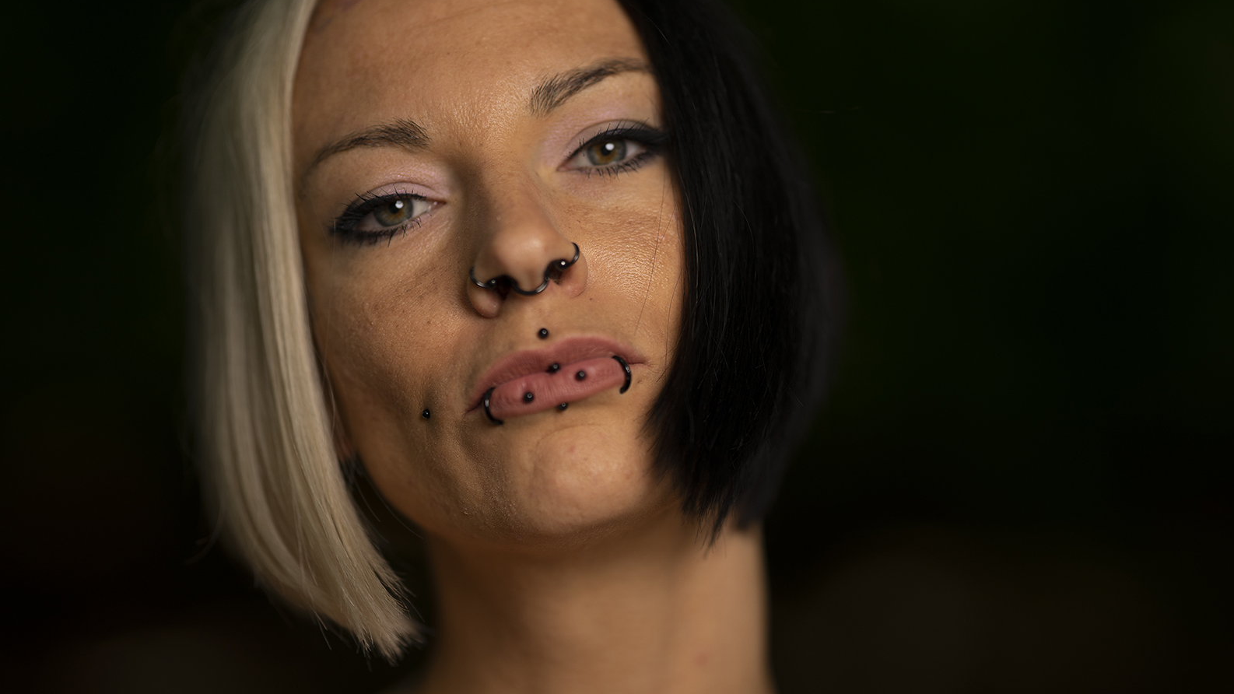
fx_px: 3632
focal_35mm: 111
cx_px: 622
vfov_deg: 10.9
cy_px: 350
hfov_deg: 19.3
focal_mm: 105
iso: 100
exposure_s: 1/2000
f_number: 1.4
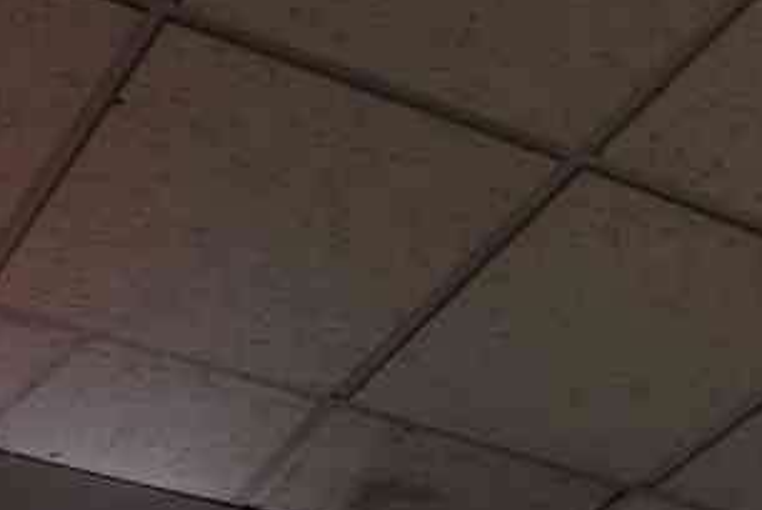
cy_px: 794
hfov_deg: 22.7
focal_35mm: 89
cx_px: 225
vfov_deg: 14.3
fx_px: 1886
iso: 20
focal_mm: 3.99
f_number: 1.8
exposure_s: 1/115
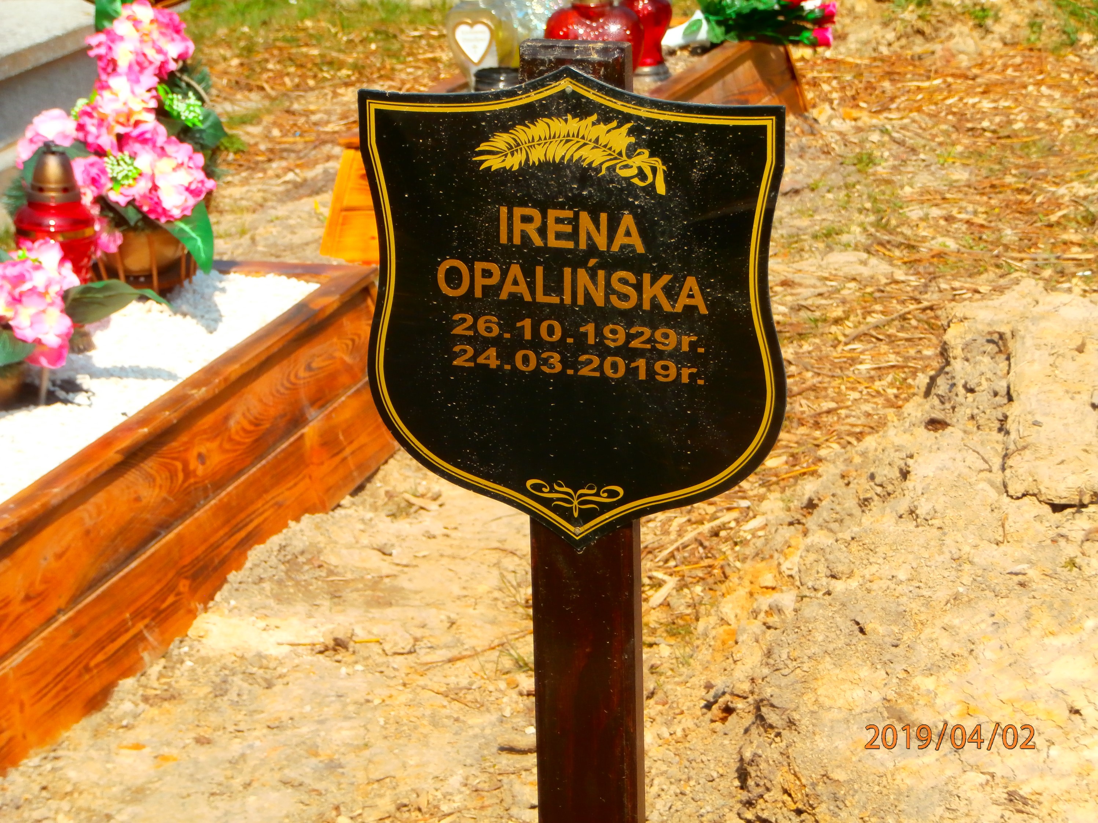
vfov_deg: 13.5
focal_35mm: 110
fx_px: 3489
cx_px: 549
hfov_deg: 17.9
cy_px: 412
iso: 100
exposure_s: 1/320
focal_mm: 19.54
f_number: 5.4
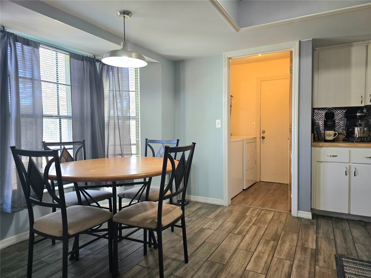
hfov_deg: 73.9
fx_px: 247
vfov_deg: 58.9
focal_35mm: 23
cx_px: 186
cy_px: 139
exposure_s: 1/120
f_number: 1.7
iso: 160
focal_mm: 6.3
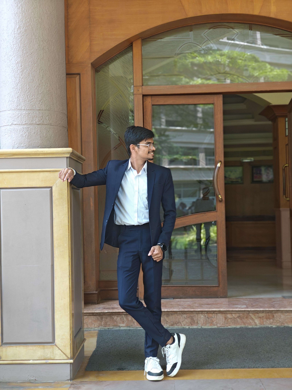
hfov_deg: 30.9
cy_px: 195
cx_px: 146
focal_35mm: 47
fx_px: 529
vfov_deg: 40.4
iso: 400
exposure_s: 1/118
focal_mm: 7.1
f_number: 4.5
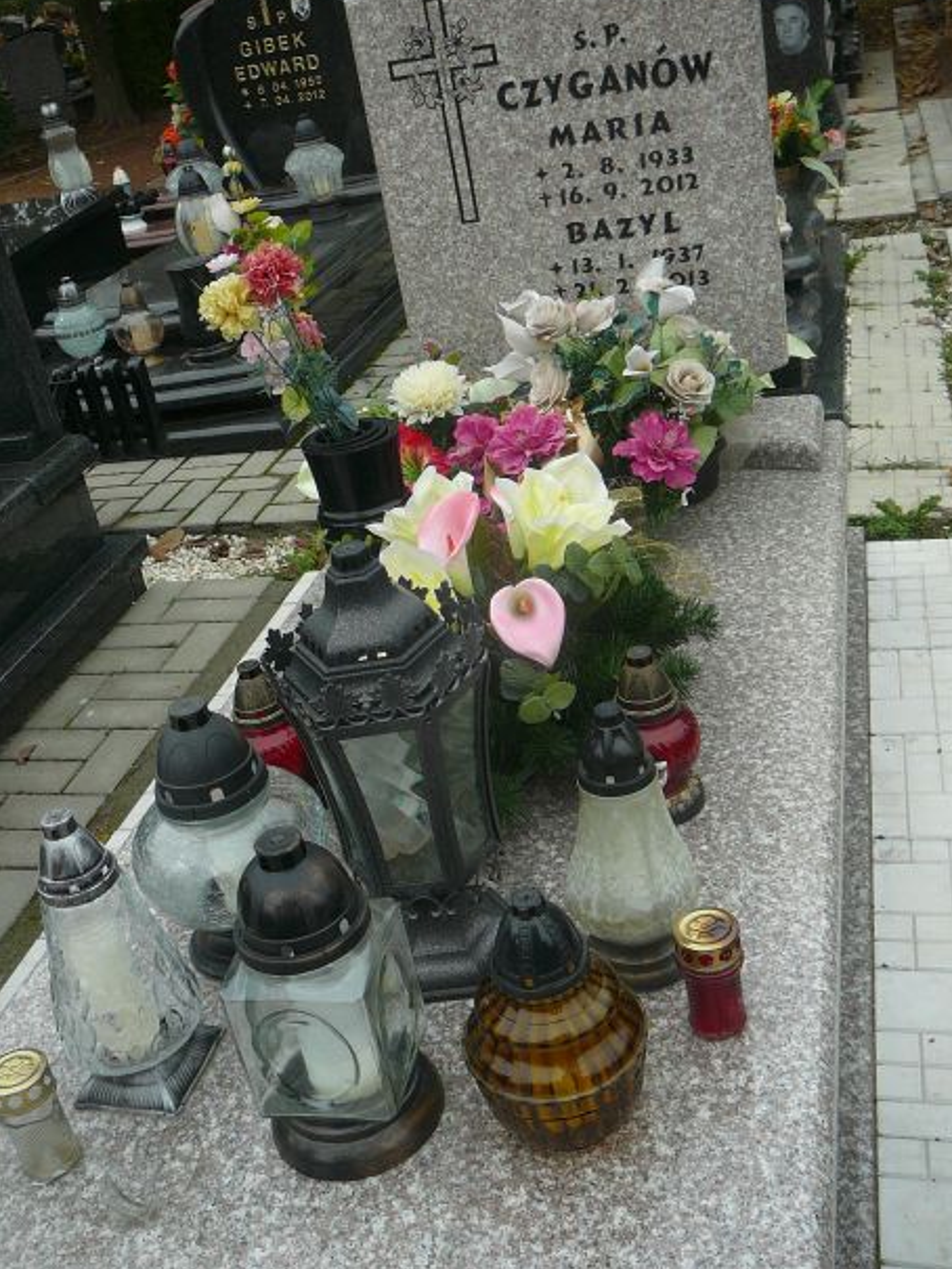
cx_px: 466
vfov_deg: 50.1
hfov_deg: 38.7
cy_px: 606
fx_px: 1356
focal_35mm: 37
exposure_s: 1/100
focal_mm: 5.2
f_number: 2.8
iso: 80
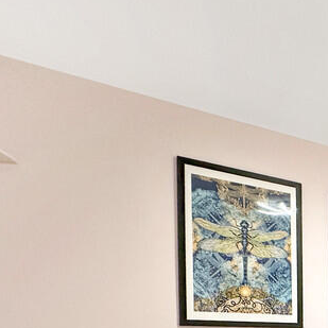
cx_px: 474
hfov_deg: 28.8
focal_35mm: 41
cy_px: 394
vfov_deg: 33.3
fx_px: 440
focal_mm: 2.22
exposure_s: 1/50
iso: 320
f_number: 2.2
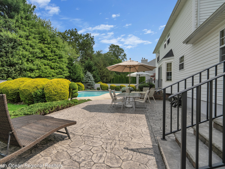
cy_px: 85
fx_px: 117
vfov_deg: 71.6
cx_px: 99
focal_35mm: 18
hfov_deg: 87.4
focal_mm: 16
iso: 100
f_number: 4
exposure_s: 1/2000
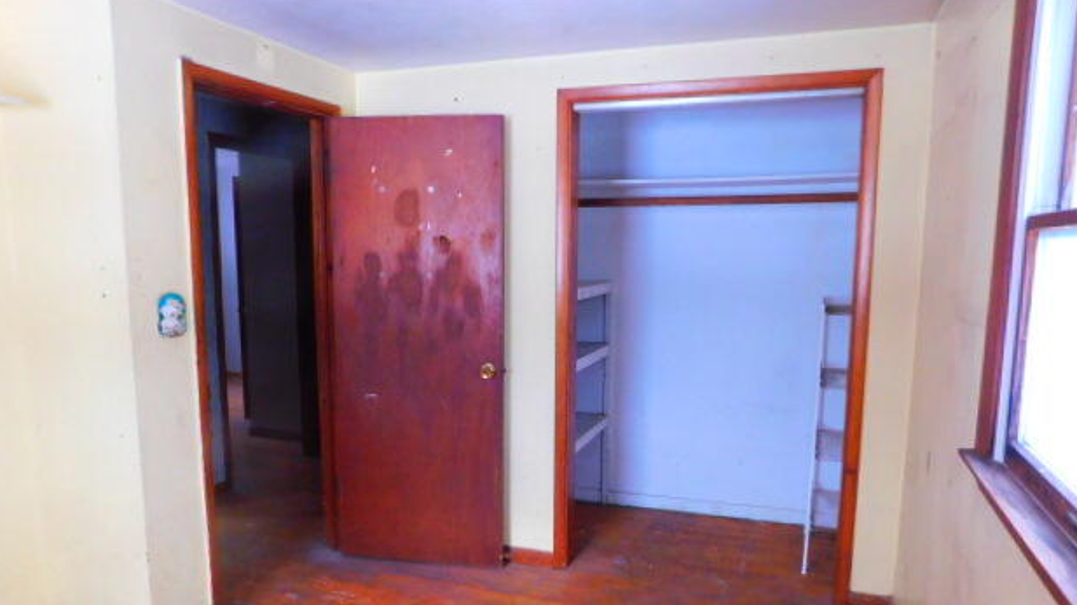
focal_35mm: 26
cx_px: 550
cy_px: 368
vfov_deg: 44.1
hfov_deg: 71.9
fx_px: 742
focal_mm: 4
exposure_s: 1/30
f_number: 3
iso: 280
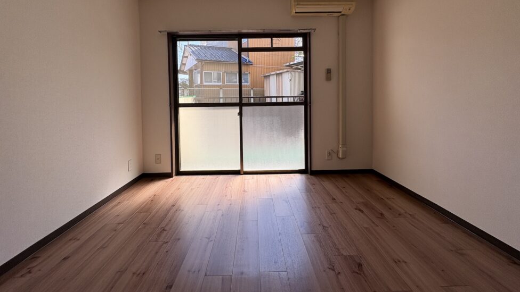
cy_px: 107
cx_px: 256
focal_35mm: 16
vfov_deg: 65.9
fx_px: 221
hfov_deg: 99.4
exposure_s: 1/354
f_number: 2.2
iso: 40
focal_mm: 2.22
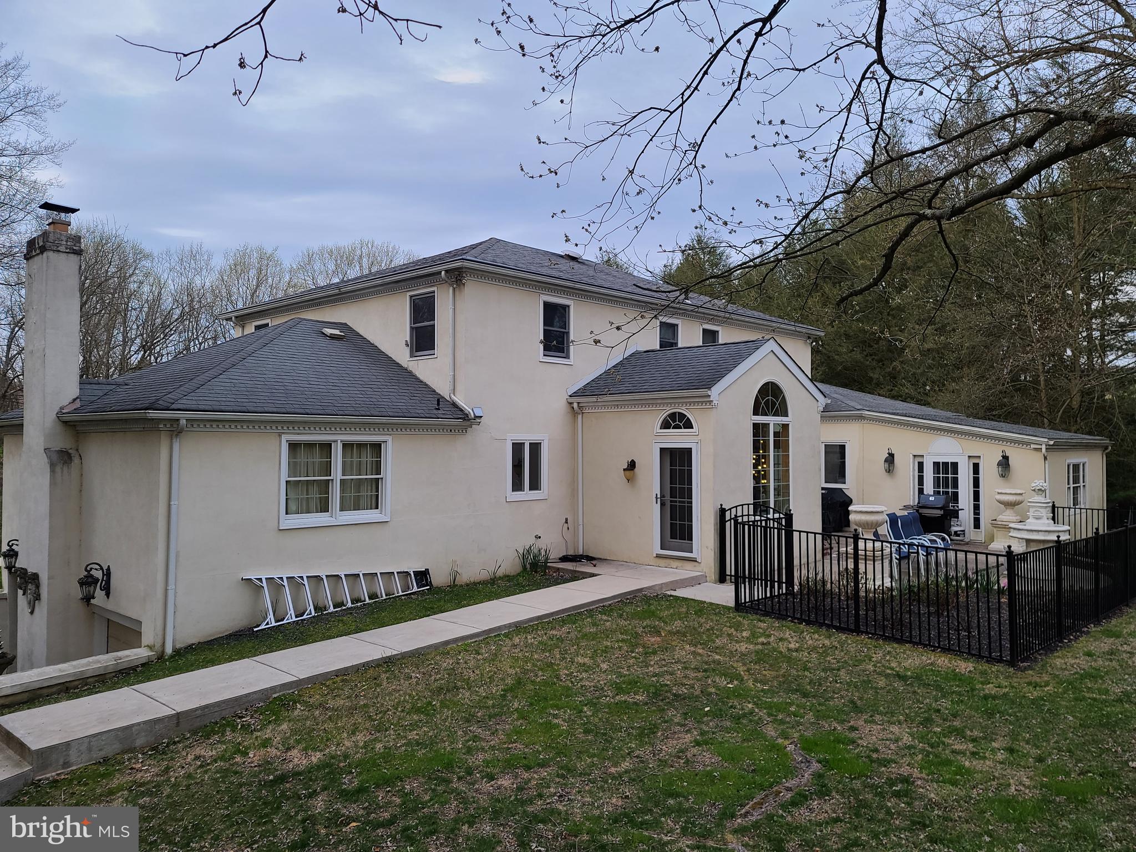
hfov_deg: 69.4
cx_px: 568
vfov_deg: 54.9
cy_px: 426
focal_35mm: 25
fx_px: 820
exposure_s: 1/120
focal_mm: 7
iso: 64
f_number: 1.8
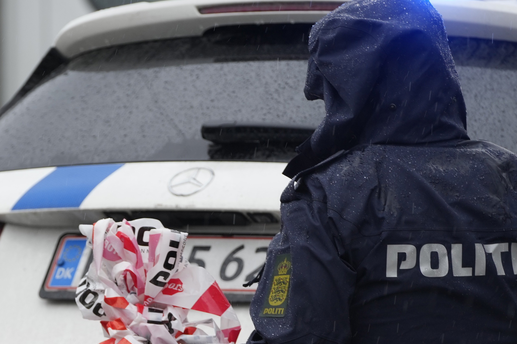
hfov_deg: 3.9
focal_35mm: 525
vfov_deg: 2.6
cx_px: 59
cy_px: 409
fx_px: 7539
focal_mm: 191
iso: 250
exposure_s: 1/400
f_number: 4
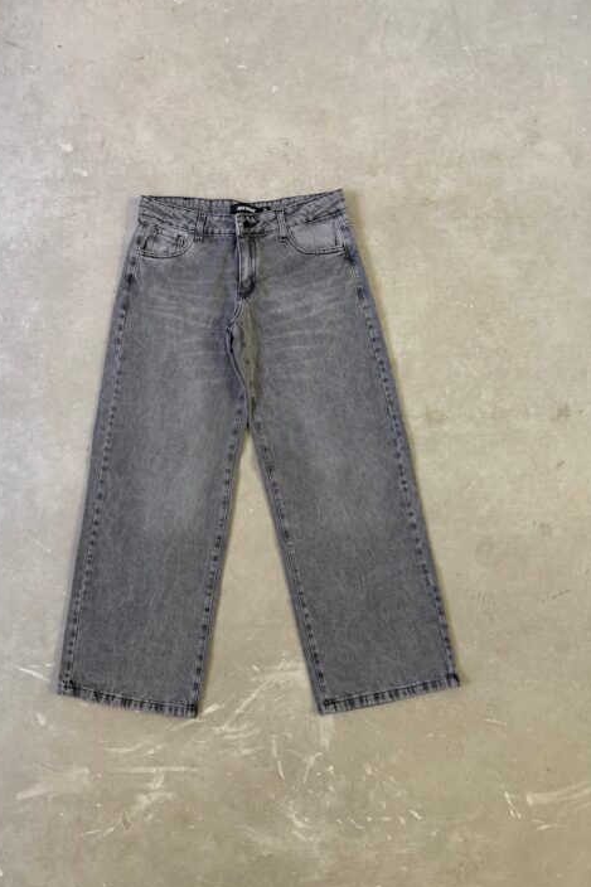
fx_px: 641
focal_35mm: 26
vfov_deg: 69.4
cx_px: 248
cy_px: 457
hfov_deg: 49.3
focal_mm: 6.76
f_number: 1.78
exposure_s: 1/60
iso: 250
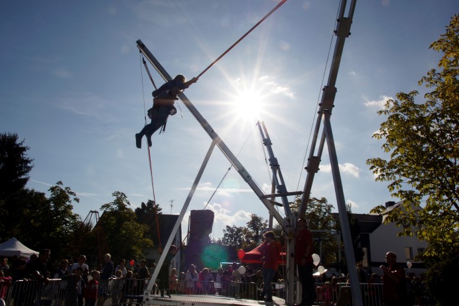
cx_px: 235
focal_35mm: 27
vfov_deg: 48.7
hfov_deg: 68.3
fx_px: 338
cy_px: 153
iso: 100
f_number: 22
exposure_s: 1/160
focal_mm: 17
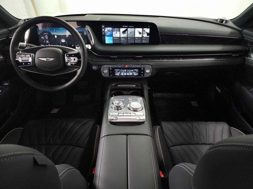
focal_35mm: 23
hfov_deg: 73.9
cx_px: 126
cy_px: 94
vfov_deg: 58.9
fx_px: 168
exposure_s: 1/60
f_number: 1.7
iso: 125
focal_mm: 6.3
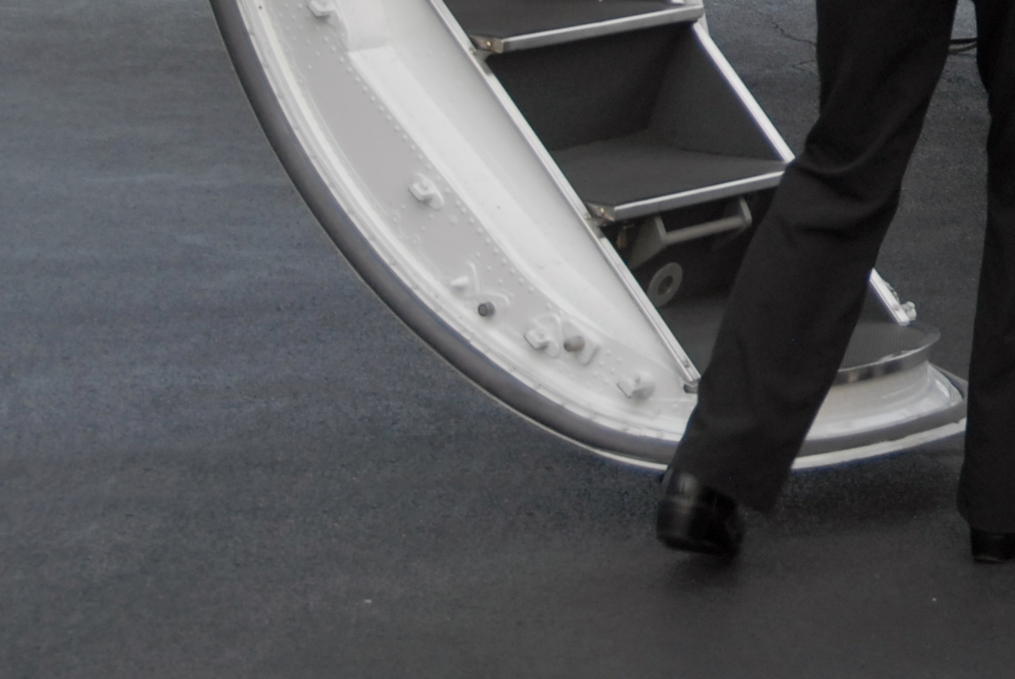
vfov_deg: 7.7
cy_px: -190
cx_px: 1273
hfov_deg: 11.4
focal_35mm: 176
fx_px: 4969
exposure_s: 1/100
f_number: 5
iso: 400
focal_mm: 40
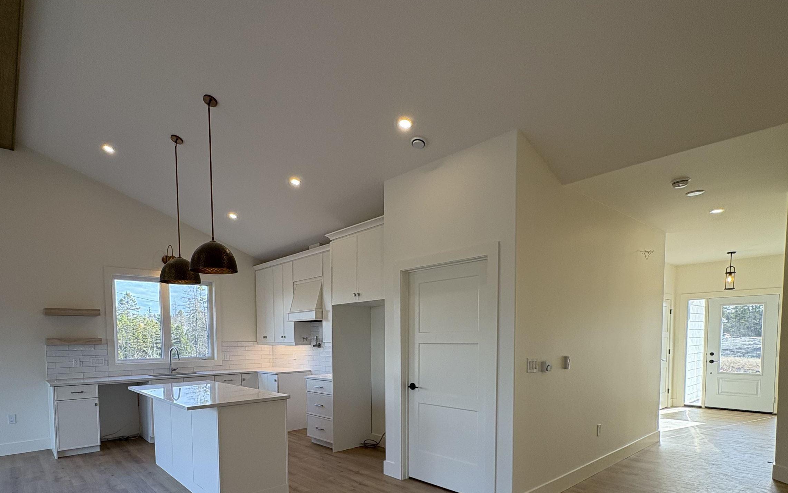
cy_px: 362
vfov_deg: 57.1
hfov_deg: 84.6
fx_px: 430
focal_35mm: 20
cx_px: 343
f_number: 2.2
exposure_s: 1/144
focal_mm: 2.22
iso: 64
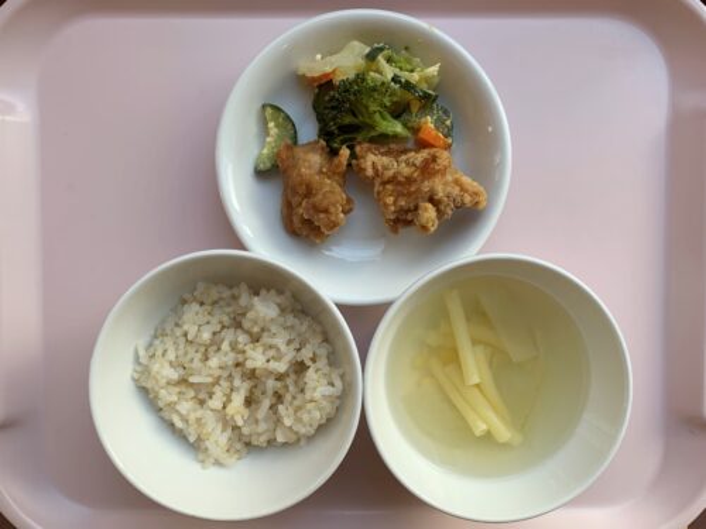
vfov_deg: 53.1
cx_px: 353
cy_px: 264
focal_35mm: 26
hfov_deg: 67.3
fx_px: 530
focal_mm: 4.25
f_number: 1.8
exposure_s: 1/121
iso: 50
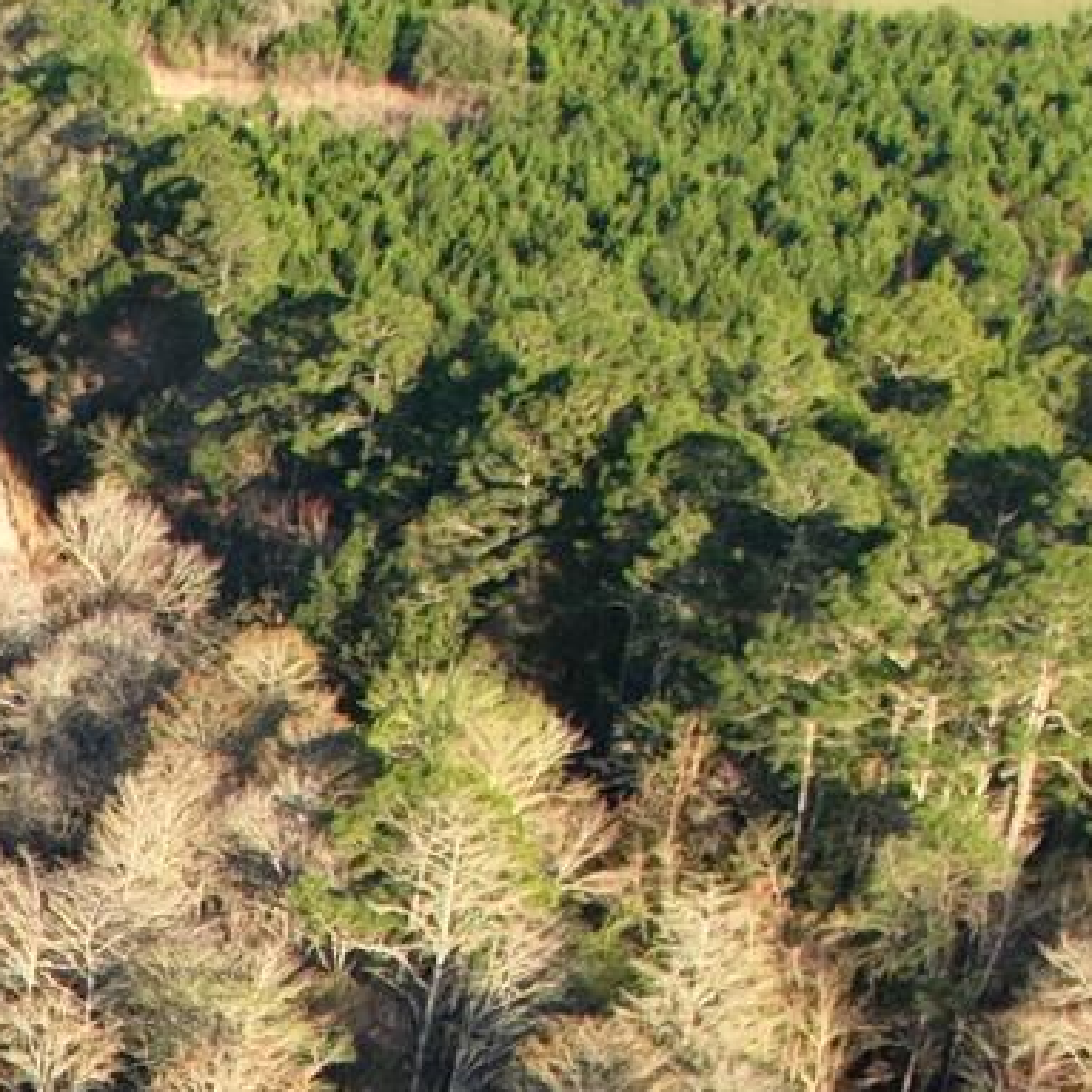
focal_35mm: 166
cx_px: -1731
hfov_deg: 9.2
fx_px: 5925
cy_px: 2630
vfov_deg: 9.4
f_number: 2.8
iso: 132
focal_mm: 12.29
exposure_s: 1/500
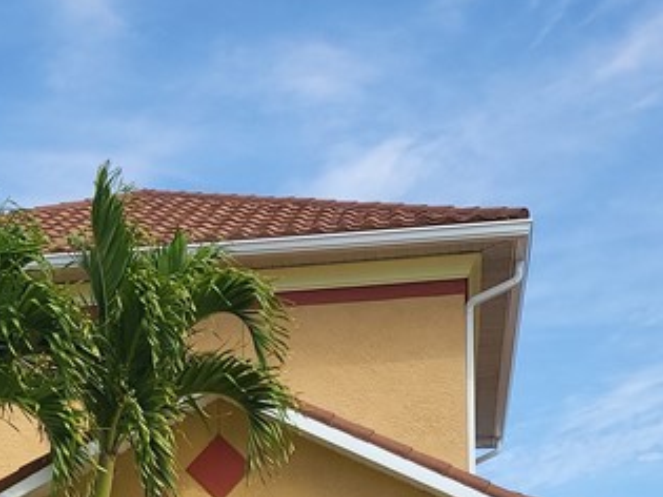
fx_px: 1493
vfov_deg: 17.2
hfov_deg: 24.8
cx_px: 192
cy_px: 733
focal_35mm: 78
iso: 40
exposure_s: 1/2643
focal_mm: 5
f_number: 1.8
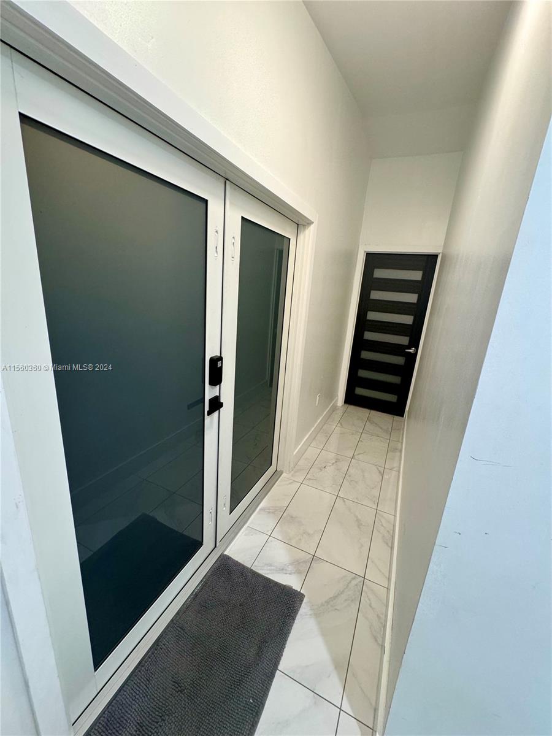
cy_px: 368
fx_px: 298
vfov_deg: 102.1
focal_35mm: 14
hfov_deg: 85.7
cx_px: 276
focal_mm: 2.22
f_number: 2.2
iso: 250
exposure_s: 1/60
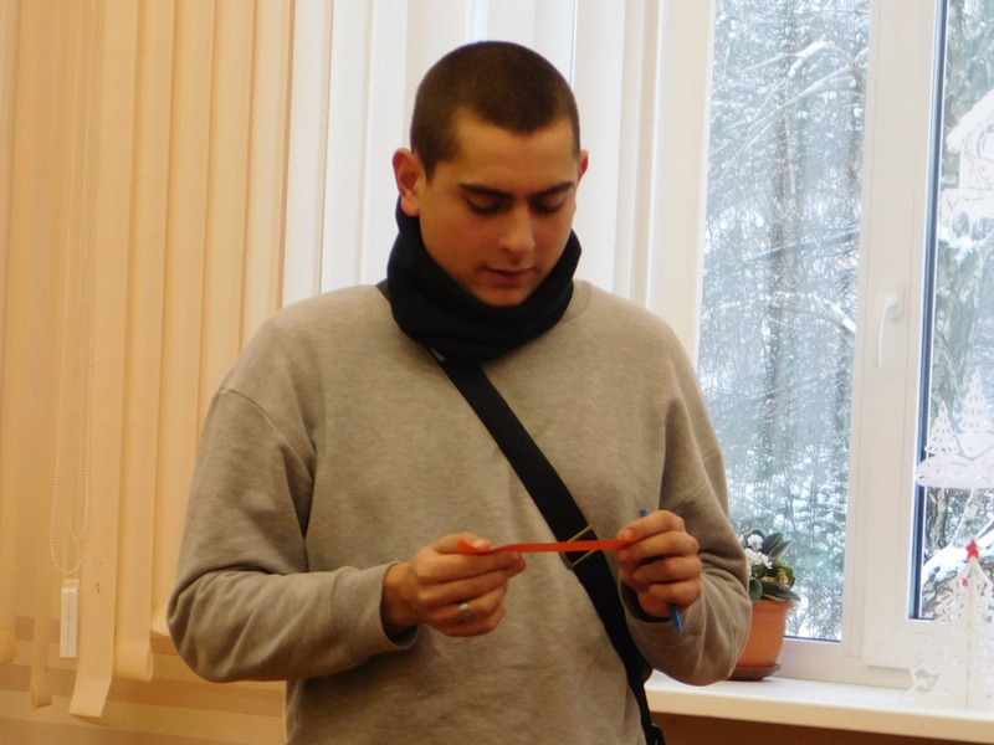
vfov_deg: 18.4
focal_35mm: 80
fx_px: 2297
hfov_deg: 24.4
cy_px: 372
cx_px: 497
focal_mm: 14.2
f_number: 4.4
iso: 140
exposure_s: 1/30
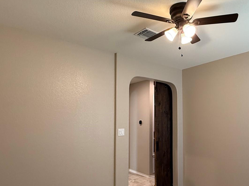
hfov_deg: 64.7
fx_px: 194
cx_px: 150
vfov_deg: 50.9
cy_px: 113
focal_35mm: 27
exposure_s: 1/60
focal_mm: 2.22
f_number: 2.2
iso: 200
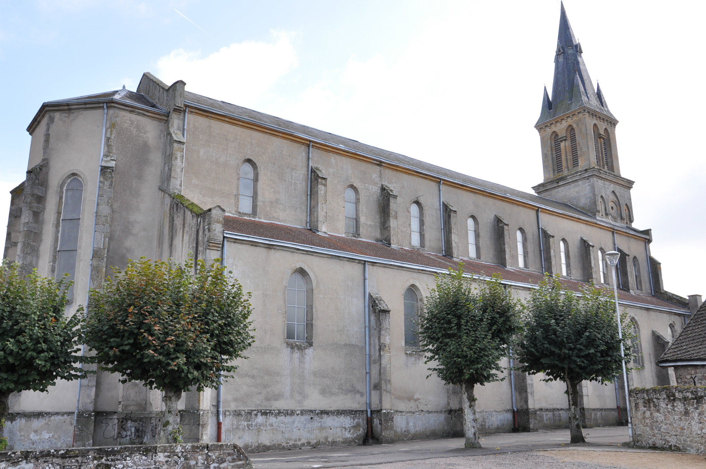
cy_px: 234
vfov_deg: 39.9
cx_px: 353
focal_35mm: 33
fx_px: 646
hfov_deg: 57.3
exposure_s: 1/125
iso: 200
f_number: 11
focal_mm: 22
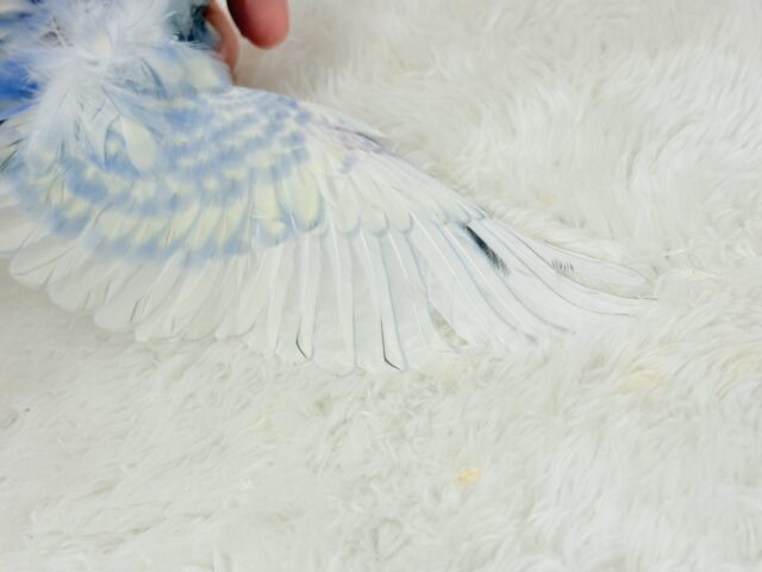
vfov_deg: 28.0
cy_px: 286
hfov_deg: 36.8
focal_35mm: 52
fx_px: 1145
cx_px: 381
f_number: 1.6
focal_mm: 5.96
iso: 25
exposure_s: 1/50
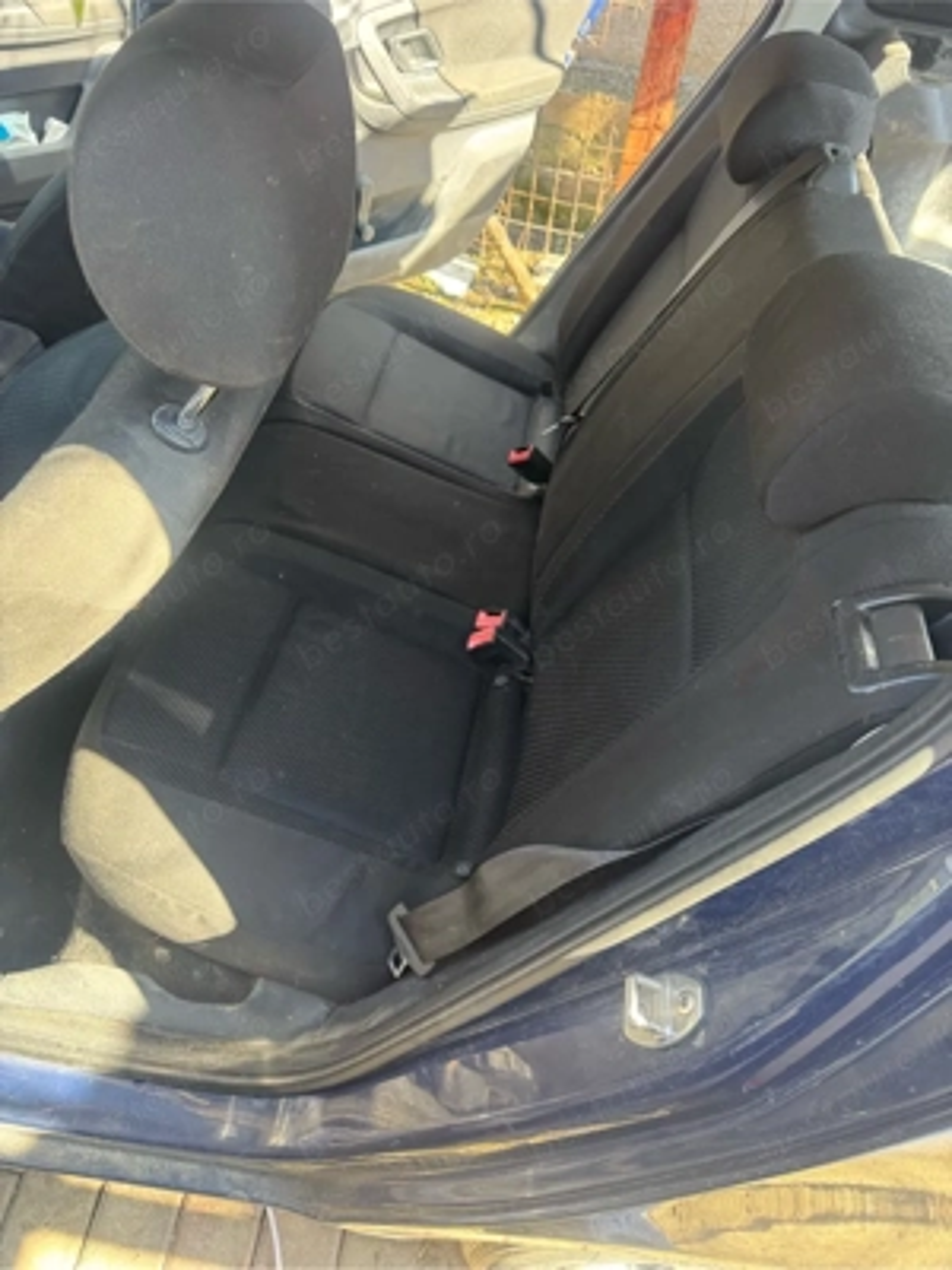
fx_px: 880
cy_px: 635
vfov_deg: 71.6
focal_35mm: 24
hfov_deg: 56.8
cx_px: 476
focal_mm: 6.76
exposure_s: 1/121
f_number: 1.78
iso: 200
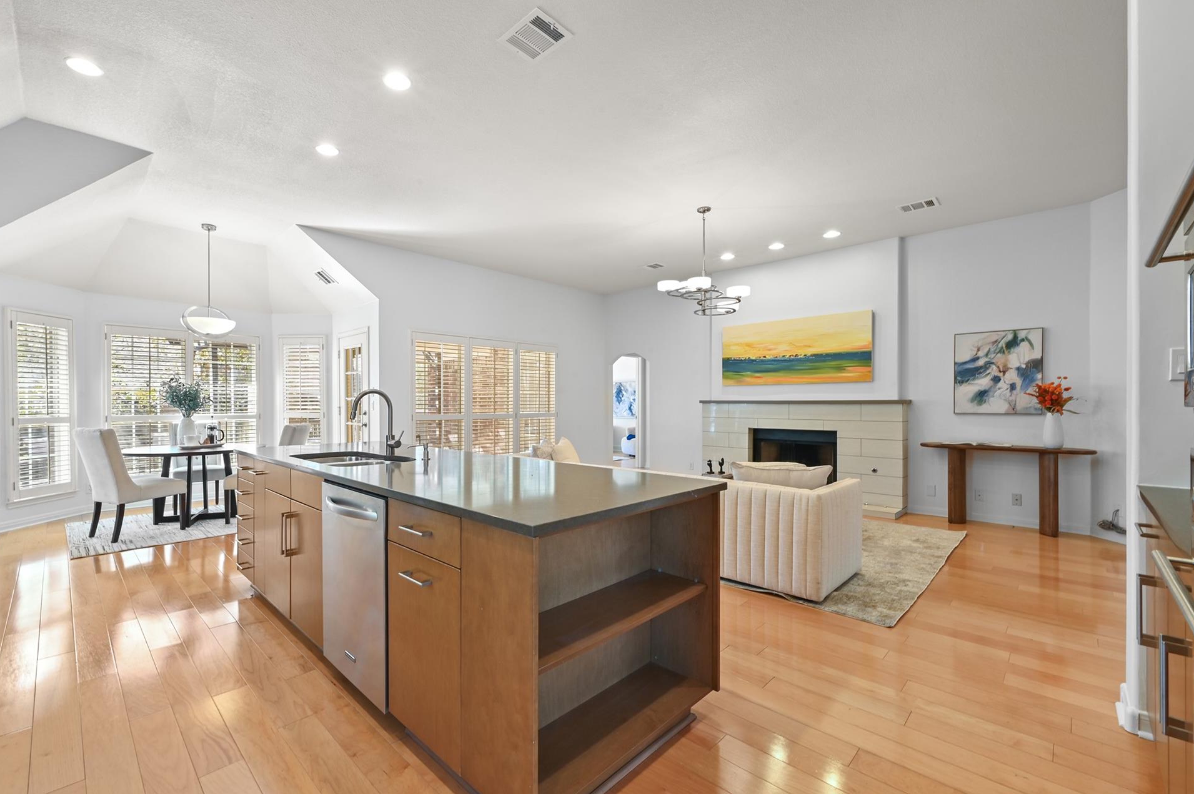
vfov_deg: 77.2
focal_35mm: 15
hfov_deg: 100.3
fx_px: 497
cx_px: 563
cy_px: 410
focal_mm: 14
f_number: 14
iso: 200
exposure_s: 1/1.67
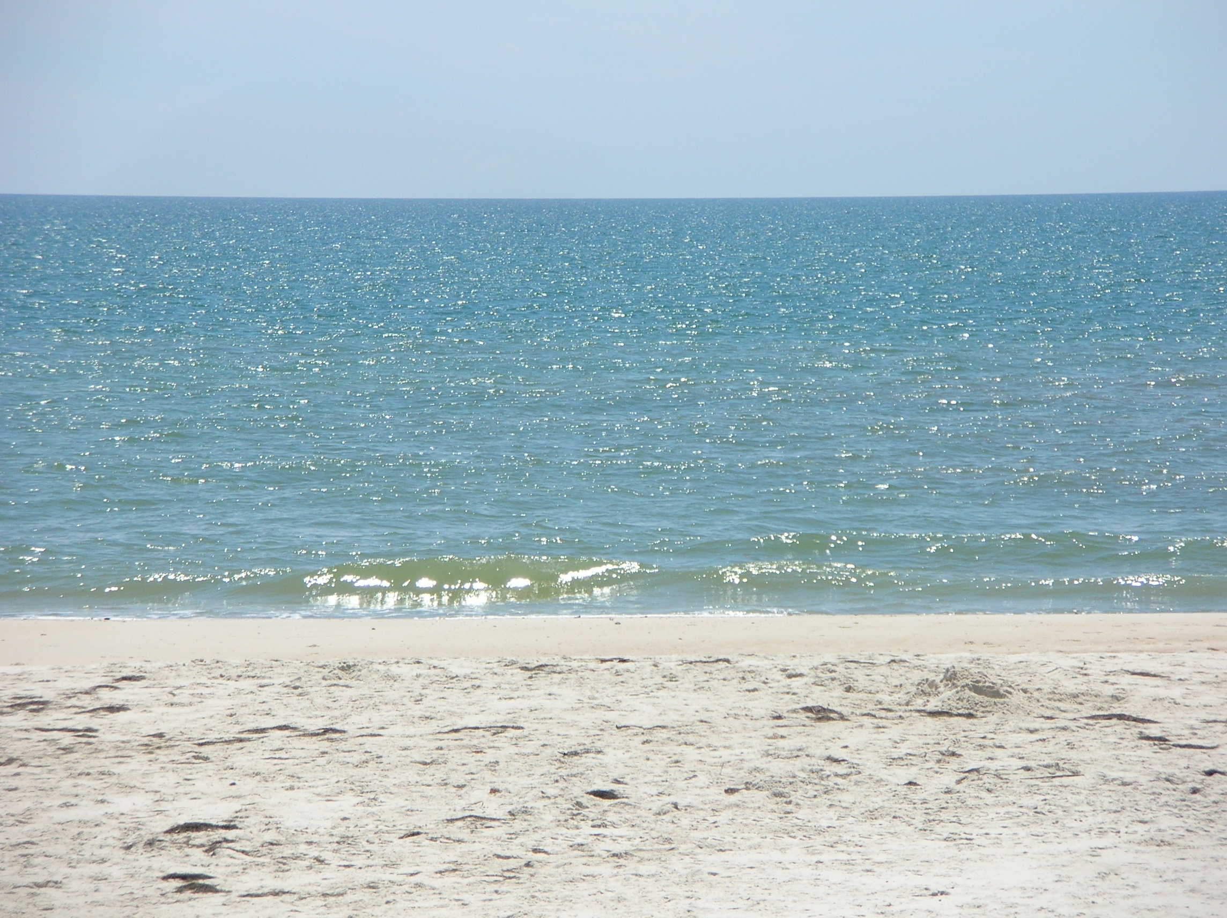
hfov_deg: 10.1
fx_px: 6942
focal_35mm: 196
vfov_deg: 7.6
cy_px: 459
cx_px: 614
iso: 50
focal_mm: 32.4
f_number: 4
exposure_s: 1/1000
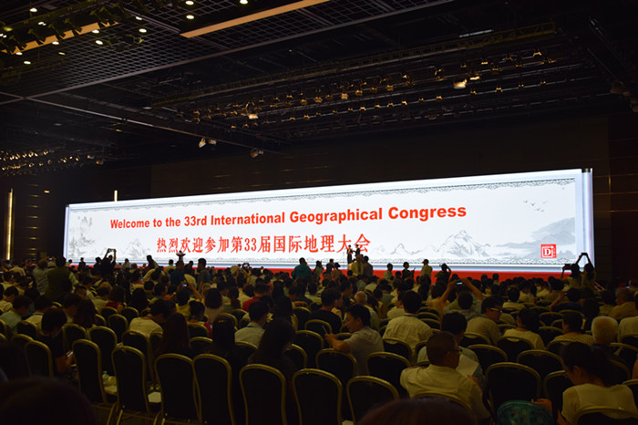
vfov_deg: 35.5
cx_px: 319
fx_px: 664
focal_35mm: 38
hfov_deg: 51.3
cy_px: 212
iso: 400
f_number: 4
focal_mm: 25
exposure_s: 1/60
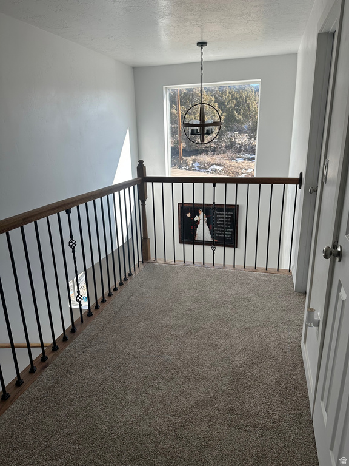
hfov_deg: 56.8
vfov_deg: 71.6
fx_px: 323
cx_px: 174
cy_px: 233
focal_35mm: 24
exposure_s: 1/864
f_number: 1.78
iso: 80
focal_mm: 6.86
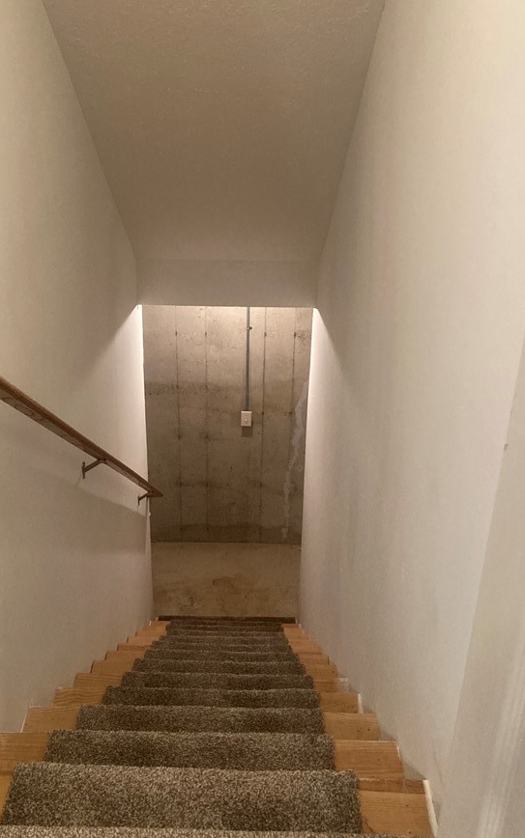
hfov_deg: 36.3
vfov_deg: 55.3
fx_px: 801
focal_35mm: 35
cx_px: 249
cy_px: 404
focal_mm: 3.99
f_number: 1.8
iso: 250
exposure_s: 1/40
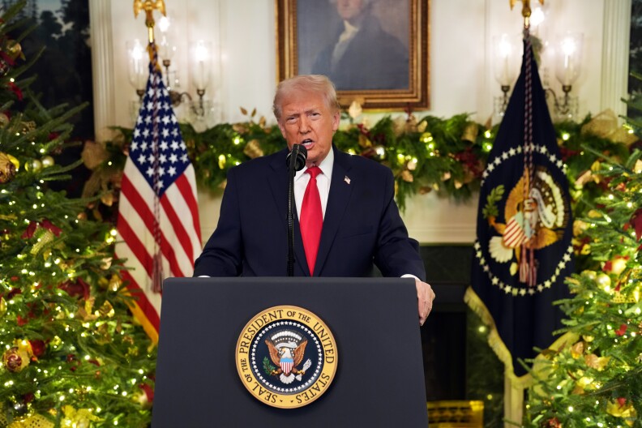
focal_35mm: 50
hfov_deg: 39.6
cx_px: 321
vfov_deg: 27.0
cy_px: 214
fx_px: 892
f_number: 2.5
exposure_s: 1/250
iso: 4000
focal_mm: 50
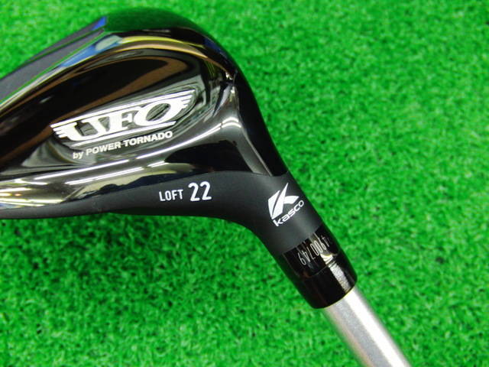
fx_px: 523
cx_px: 244
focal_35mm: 37
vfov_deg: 38.7
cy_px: 184
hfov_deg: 50.1
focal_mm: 6.42
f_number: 3.6
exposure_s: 1/20
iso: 400
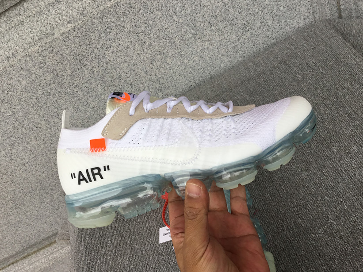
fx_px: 356
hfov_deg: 54.0
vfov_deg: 41.8
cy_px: 131
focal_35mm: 34
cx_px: 188
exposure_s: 1/100
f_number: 2.4
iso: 32
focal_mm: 3.3
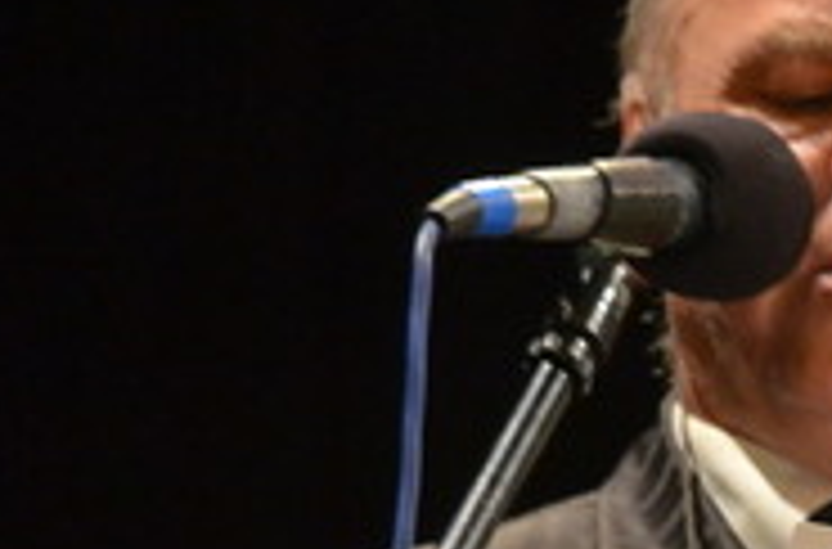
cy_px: 824
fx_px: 13267
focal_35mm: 576
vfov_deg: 2.4
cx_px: 1057
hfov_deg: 3.6
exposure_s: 1/40
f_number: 6.3
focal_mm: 100
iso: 1600
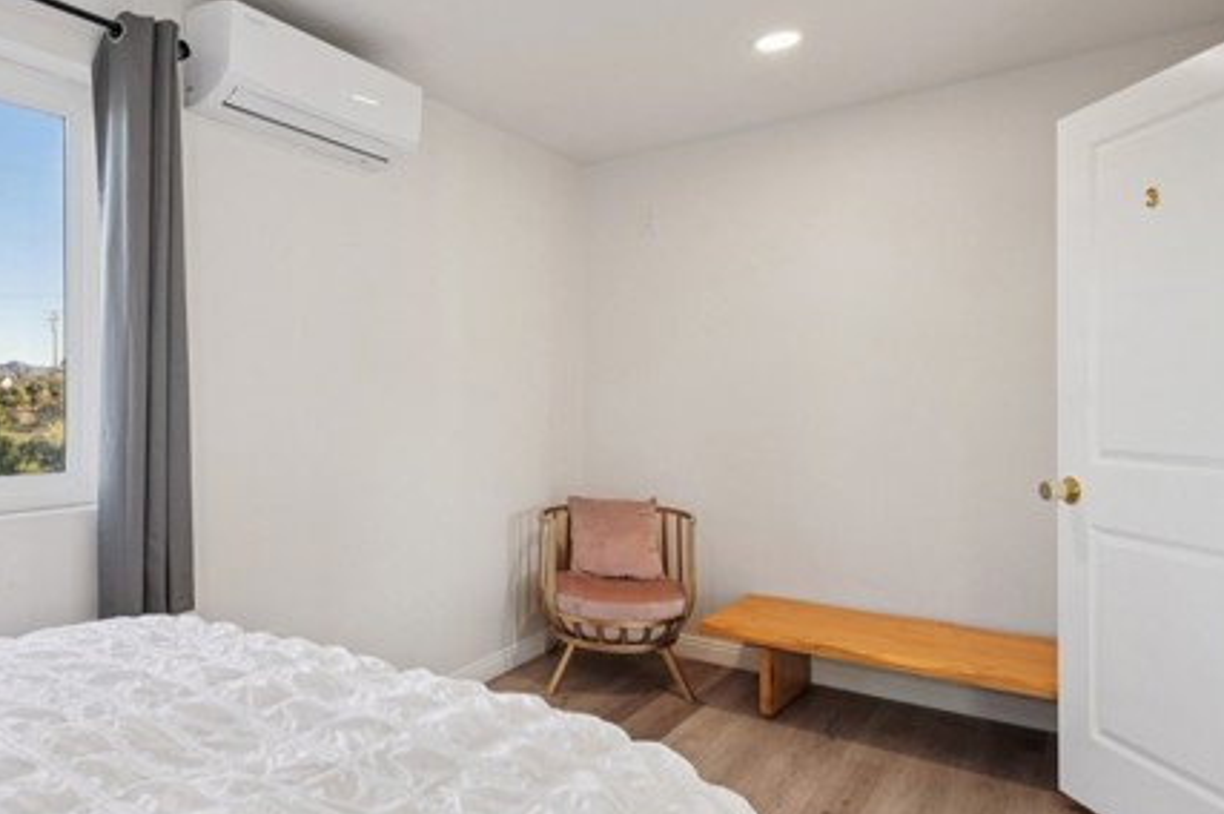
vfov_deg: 53.1
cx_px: 430
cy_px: 398
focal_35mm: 24
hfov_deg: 72.0
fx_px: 815
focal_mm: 16
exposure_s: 1/30
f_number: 8
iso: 400
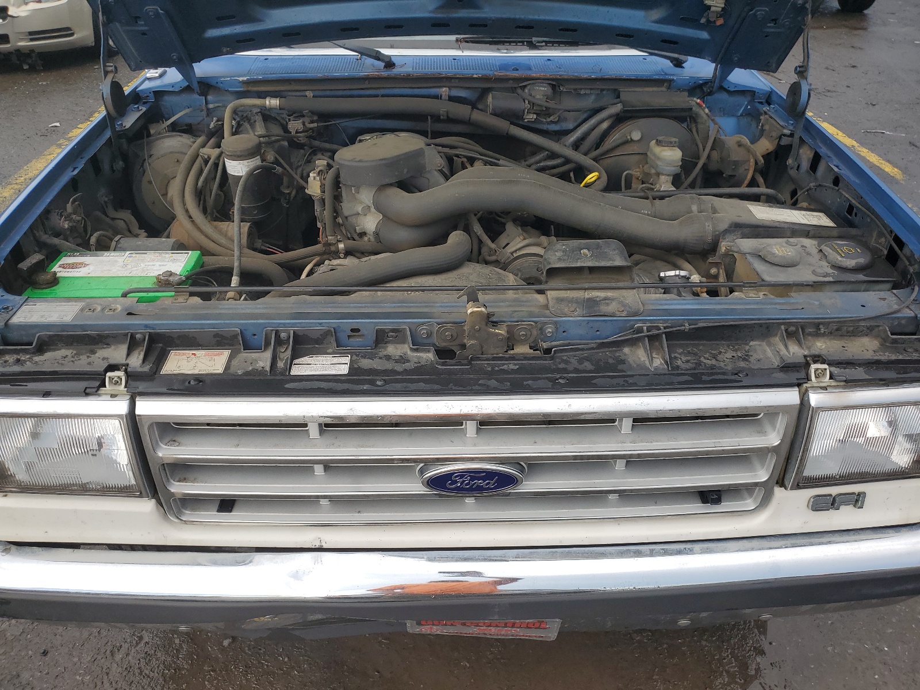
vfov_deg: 53.1
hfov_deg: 67.3
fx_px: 691
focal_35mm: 26
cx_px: 460
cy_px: 345
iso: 50
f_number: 1.5
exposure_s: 1/833
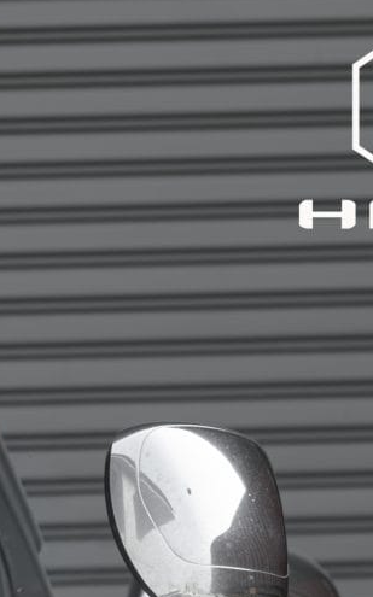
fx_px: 5405
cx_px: -70
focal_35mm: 332
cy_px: 1134
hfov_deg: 3.9
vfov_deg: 6.2
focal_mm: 56
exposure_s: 1/160
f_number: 7.1
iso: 160
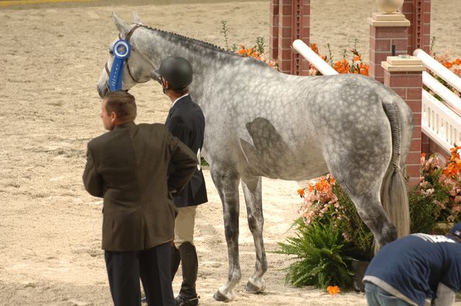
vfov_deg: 4.6
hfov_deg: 6.9
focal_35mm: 300
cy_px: 153
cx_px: 230
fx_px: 3837
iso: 250
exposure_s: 1/250
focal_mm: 200
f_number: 4.5
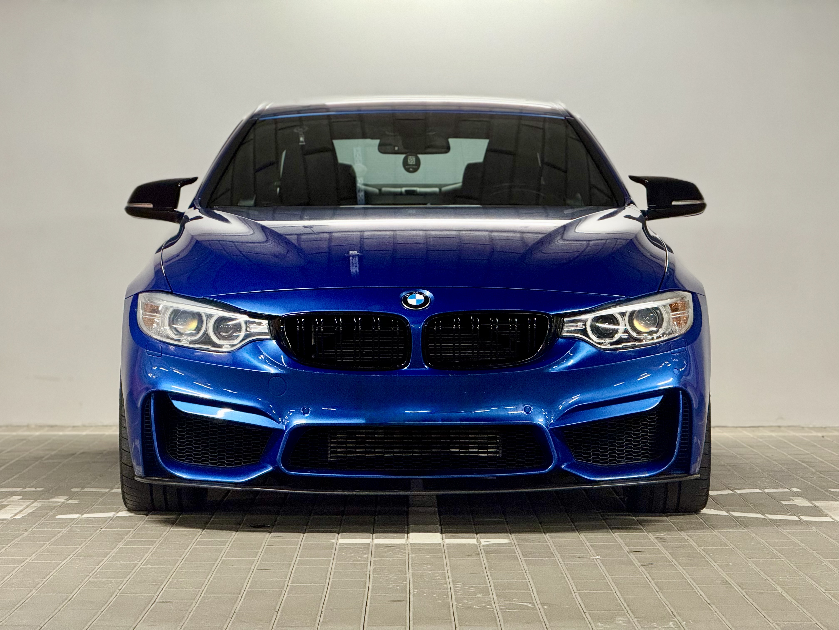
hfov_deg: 16.4
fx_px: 2908
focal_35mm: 120
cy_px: 315
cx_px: 420
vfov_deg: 12.3
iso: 400
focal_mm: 15.66
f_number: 2.8
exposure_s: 1/50
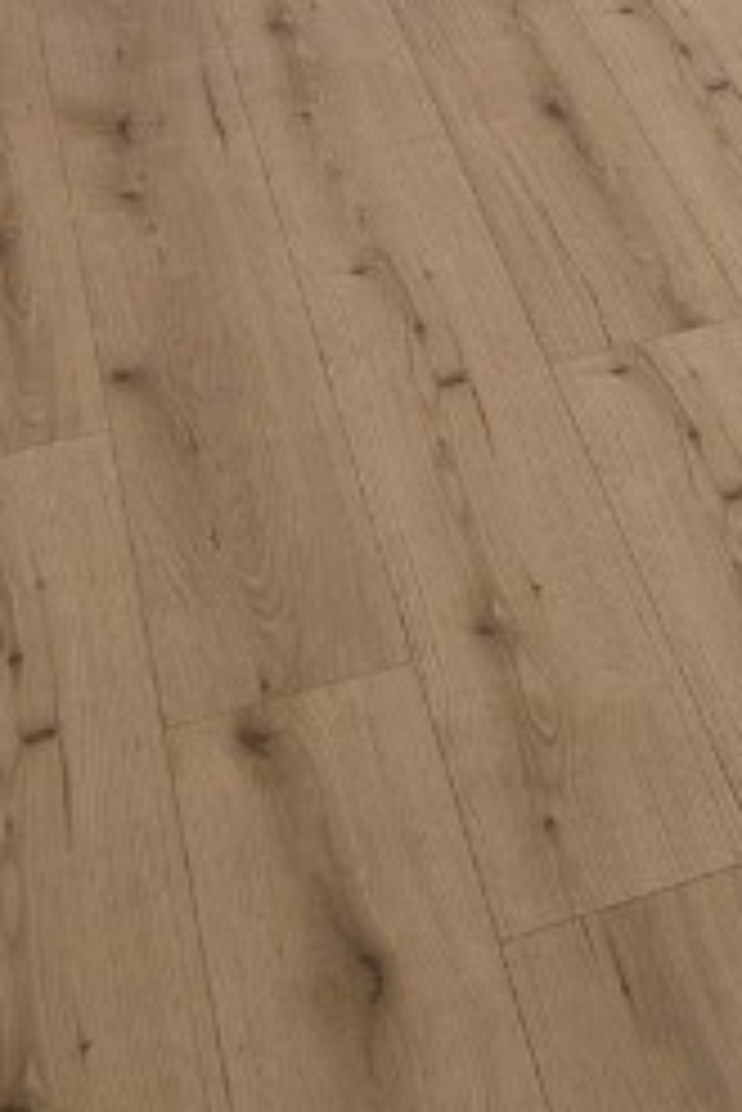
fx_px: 3056
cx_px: 1497
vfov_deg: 18.7
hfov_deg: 12.2
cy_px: -437
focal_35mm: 99
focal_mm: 5.4
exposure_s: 1/120
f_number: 1.8
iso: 200
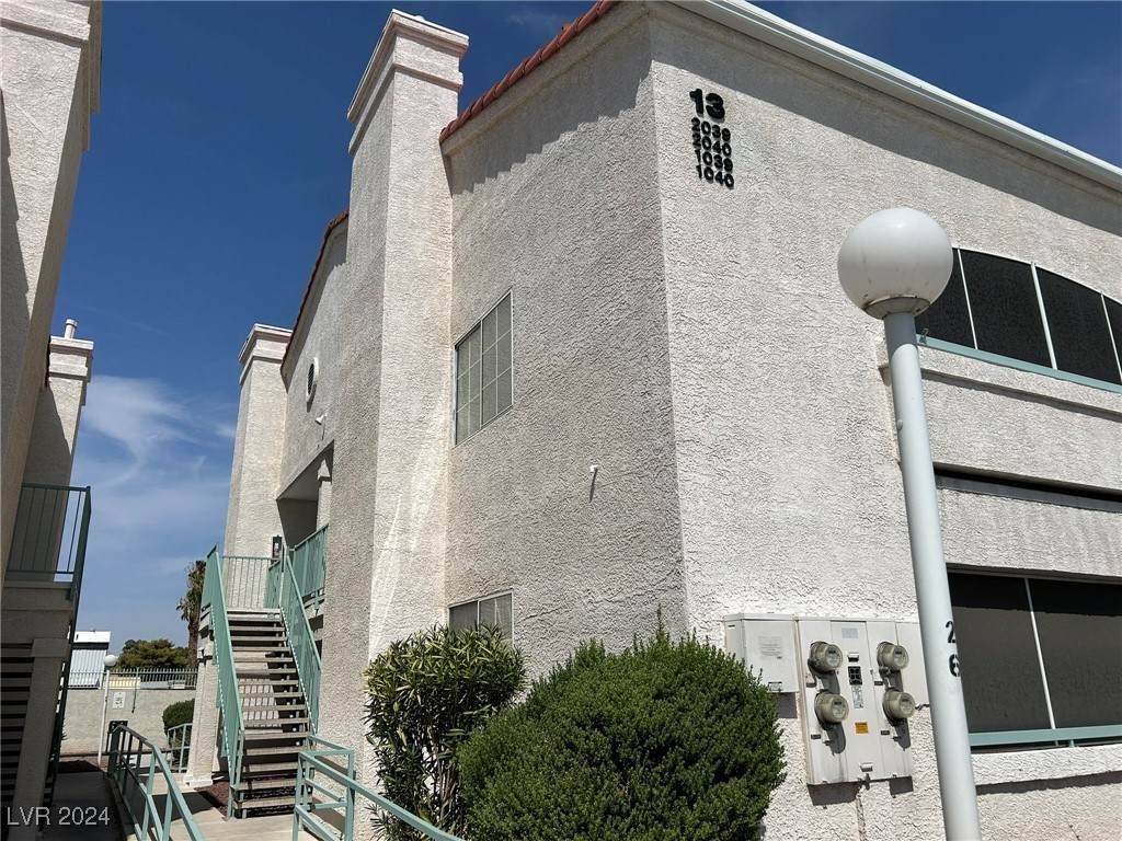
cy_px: 420
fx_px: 843
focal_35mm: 26
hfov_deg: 67.3
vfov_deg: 53.1
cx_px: 561
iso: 50
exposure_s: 1/12658
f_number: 1.5
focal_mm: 5.7
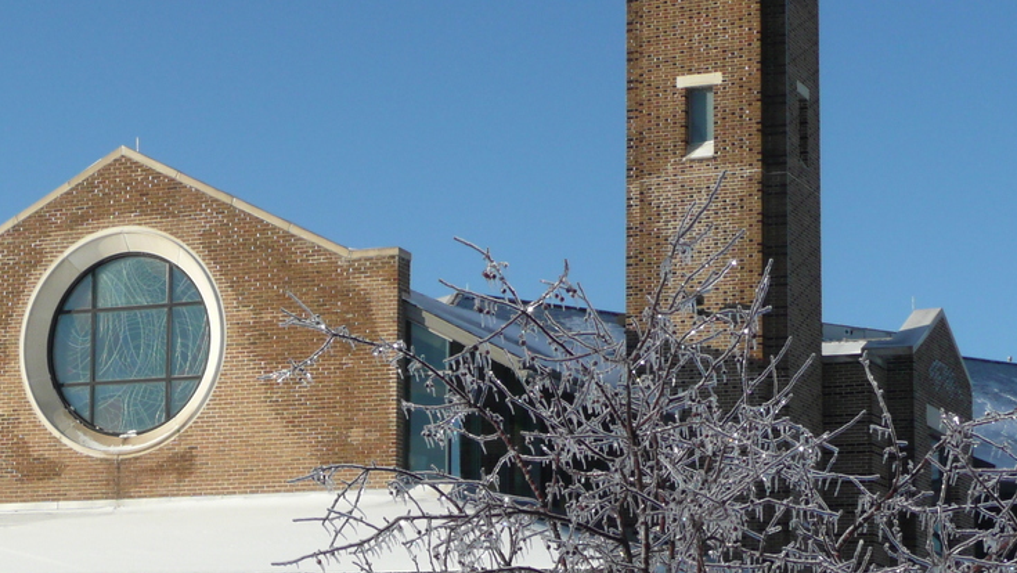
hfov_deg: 20.3
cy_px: 437
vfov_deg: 11.6
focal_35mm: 104
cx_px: 213
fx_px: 2805
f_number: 4.3
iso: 100
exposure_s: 1/800
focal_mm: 9.1
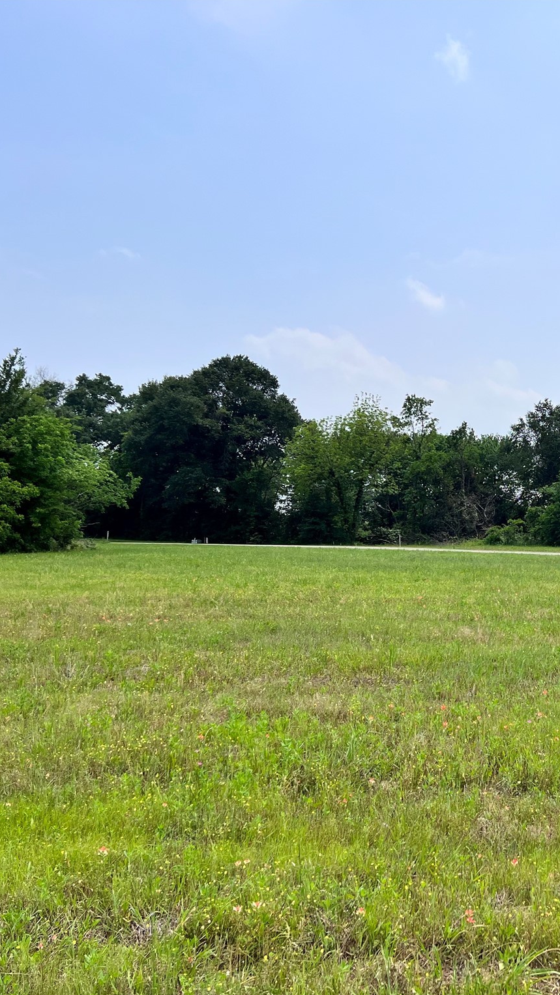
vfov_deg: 52.8
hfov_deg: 30.0
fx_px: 1003
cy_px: 498
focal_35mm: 38
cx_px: 489
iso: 50
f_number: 1.5
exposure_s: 1/6993
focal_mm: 5.7
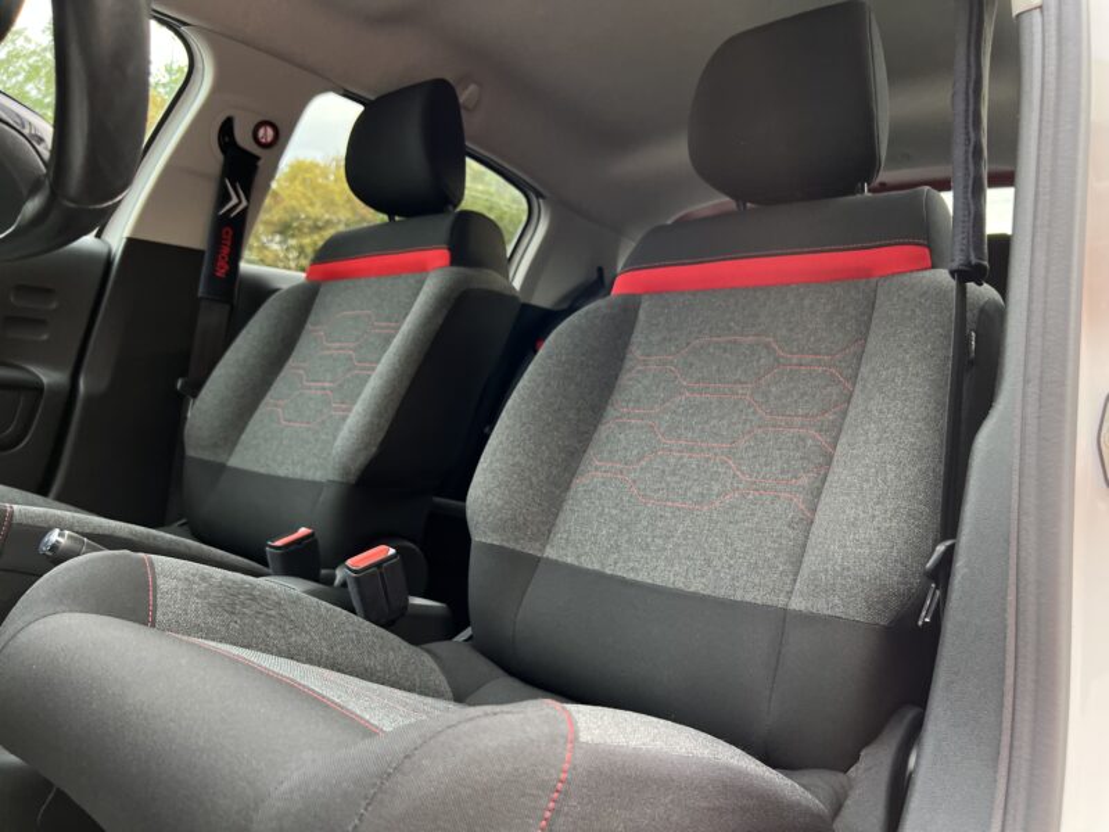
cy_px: 416
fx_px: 833
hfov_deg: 67.3
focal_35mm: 26
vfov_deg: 53.1
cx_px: 554
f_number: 1.5
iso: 125
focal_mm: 5.7
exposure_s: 1/121
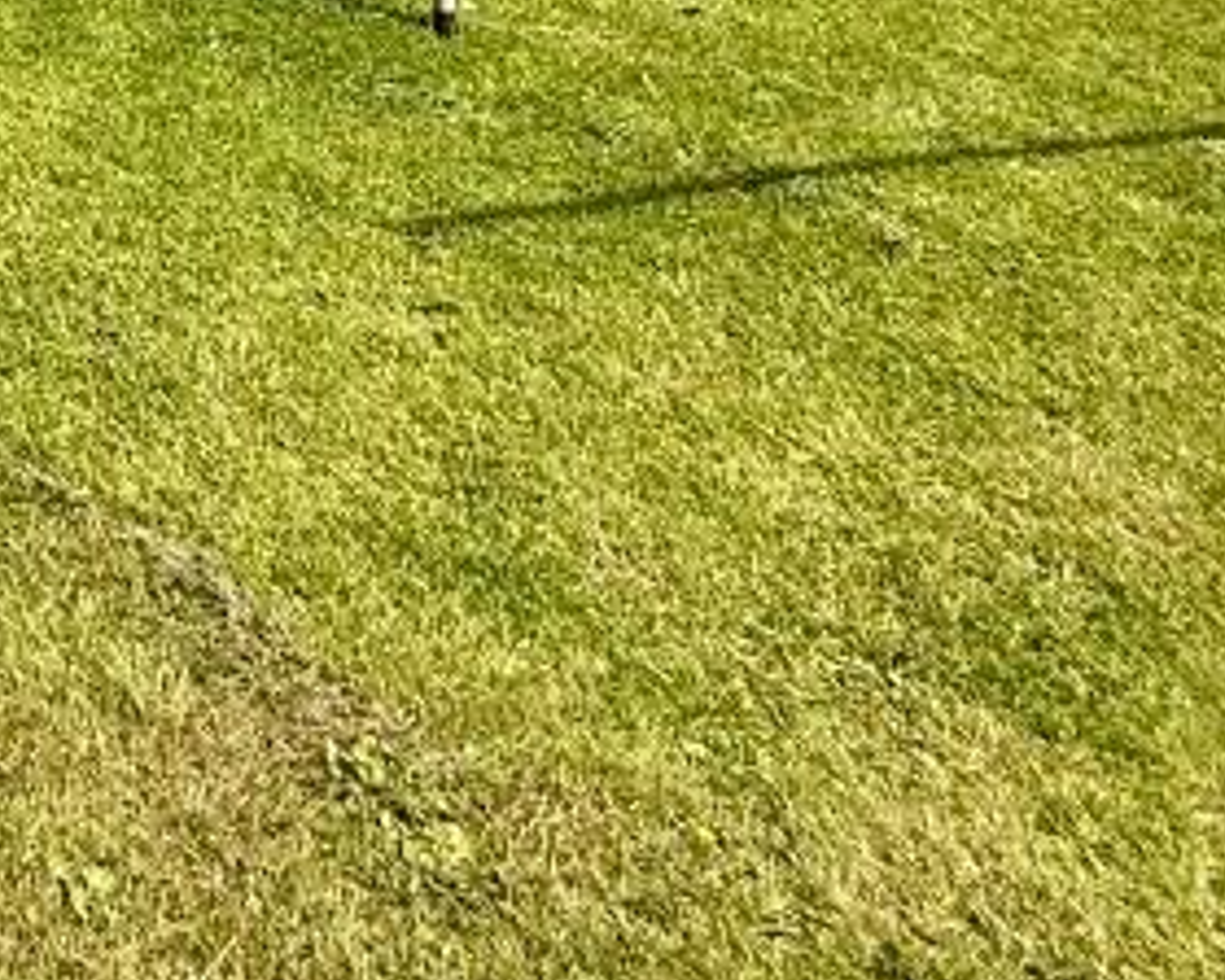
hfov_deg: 30.6
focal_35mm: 50
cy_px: -669
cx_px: -306
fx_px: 1813
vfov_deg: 22.0
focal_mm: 2.22
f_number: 2.2
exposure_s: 1/1961
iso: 50
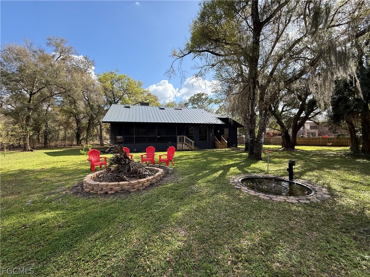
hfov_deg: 102.1
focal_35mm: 14
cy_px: 138
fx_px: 150
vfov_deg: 85.7
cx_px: 185
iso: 64
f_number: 2.2
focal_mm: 2.22
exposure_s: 1/1105
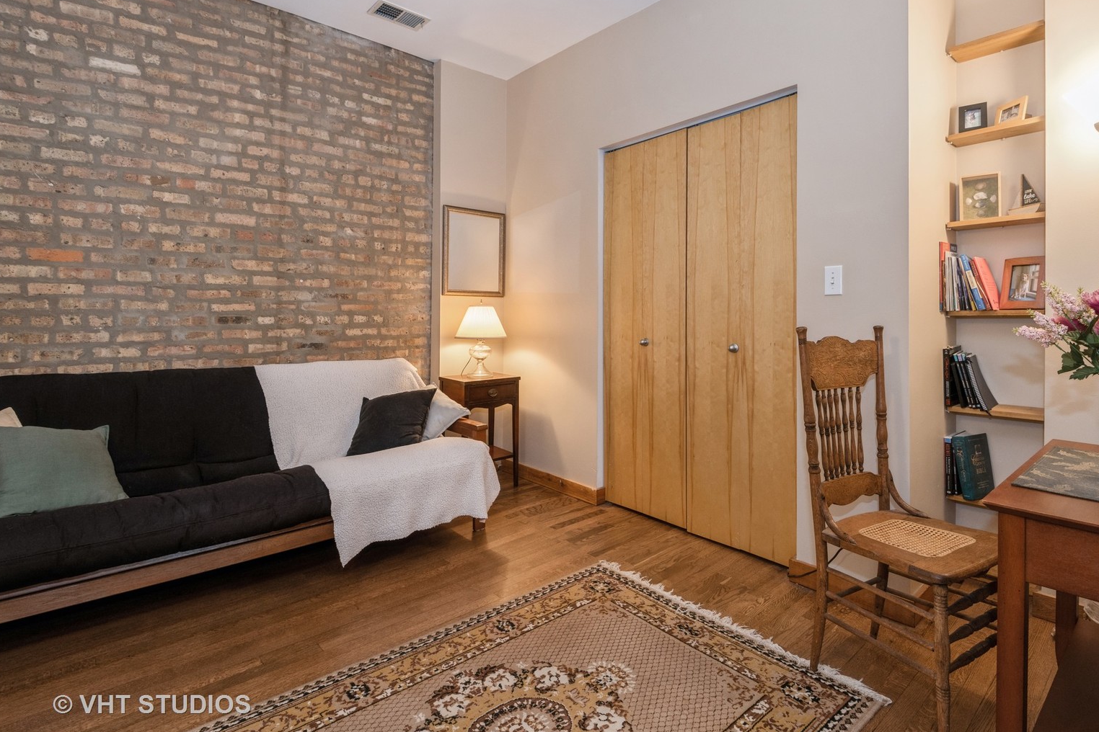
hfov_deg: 93.2
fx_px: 519
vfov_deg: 70.4
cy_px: 355
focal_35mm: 17
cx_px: 574
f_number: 8
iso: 400
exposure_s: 1/3
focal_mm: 16
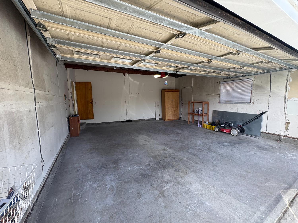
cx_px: 149
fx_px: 121
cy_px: 112
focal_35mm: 14
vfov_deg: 85.7
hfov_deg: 102.1
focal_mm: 2.22
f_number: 2.2
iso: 64
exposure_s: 1/145
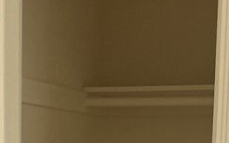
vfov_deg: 9.9
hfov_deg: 16.7
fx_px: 774
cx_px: 45
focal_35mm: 124
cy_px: 279
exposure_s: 1/112
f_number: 1.8
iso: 80
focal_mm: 3.99
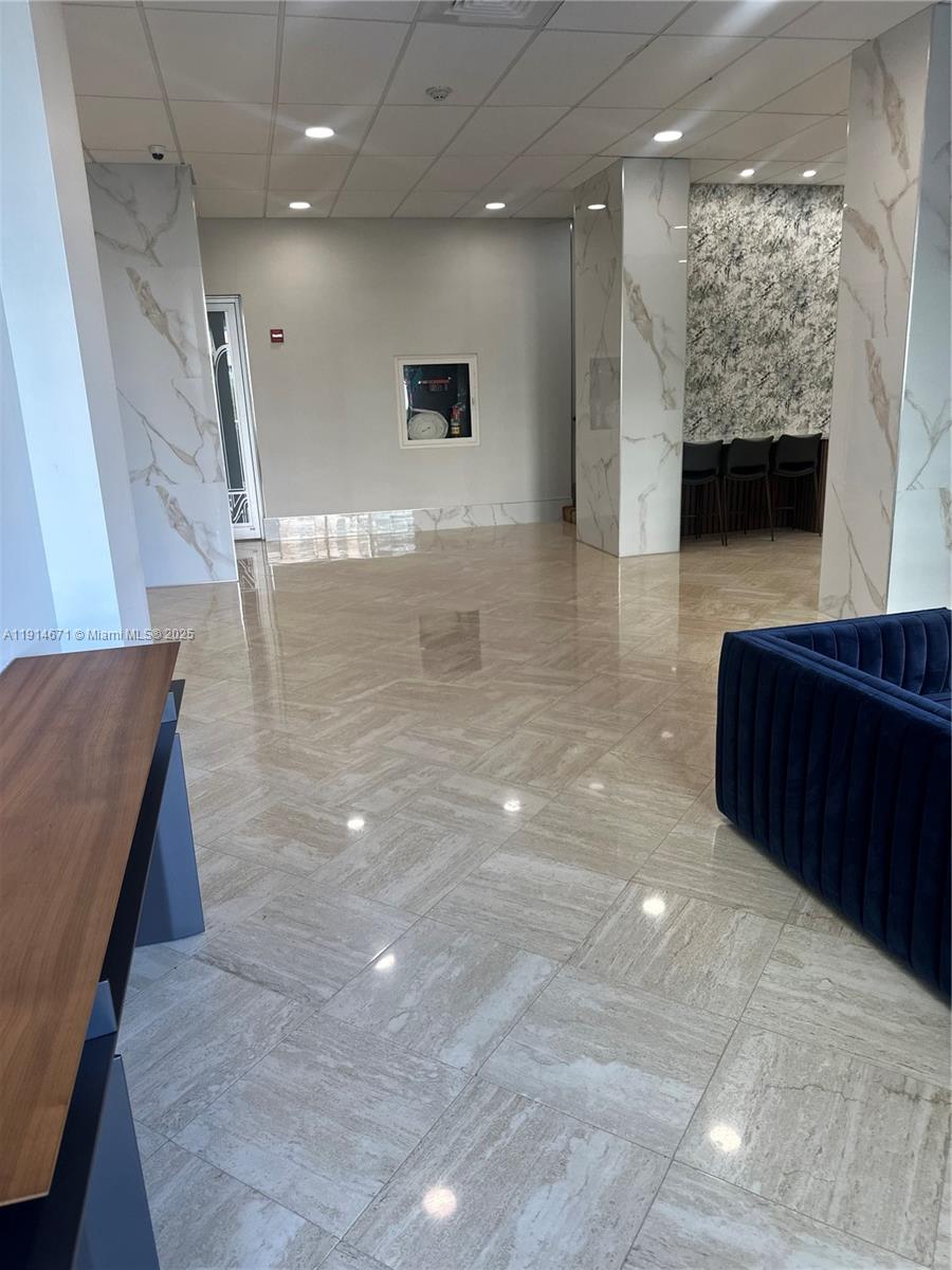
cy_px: 635
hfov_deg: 56.8
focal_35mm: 24
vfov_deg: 71.6
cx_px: 476
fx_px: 880
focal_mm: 6.86
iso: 80
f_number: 1.78
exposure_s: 1/120
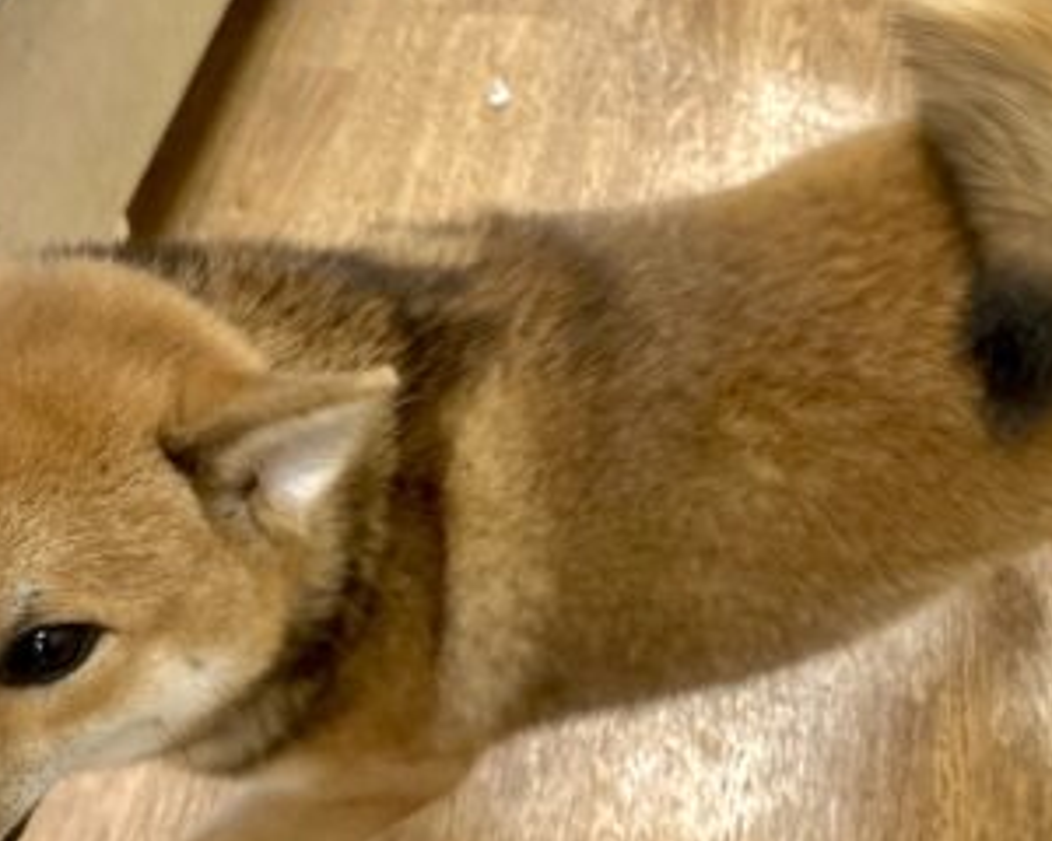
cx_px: 579
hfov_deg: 37.3
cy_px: 291
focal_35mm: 50
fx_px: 1557
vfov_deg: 30.1
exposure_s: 1/121
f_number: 1.78
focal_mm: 6.86
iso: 125
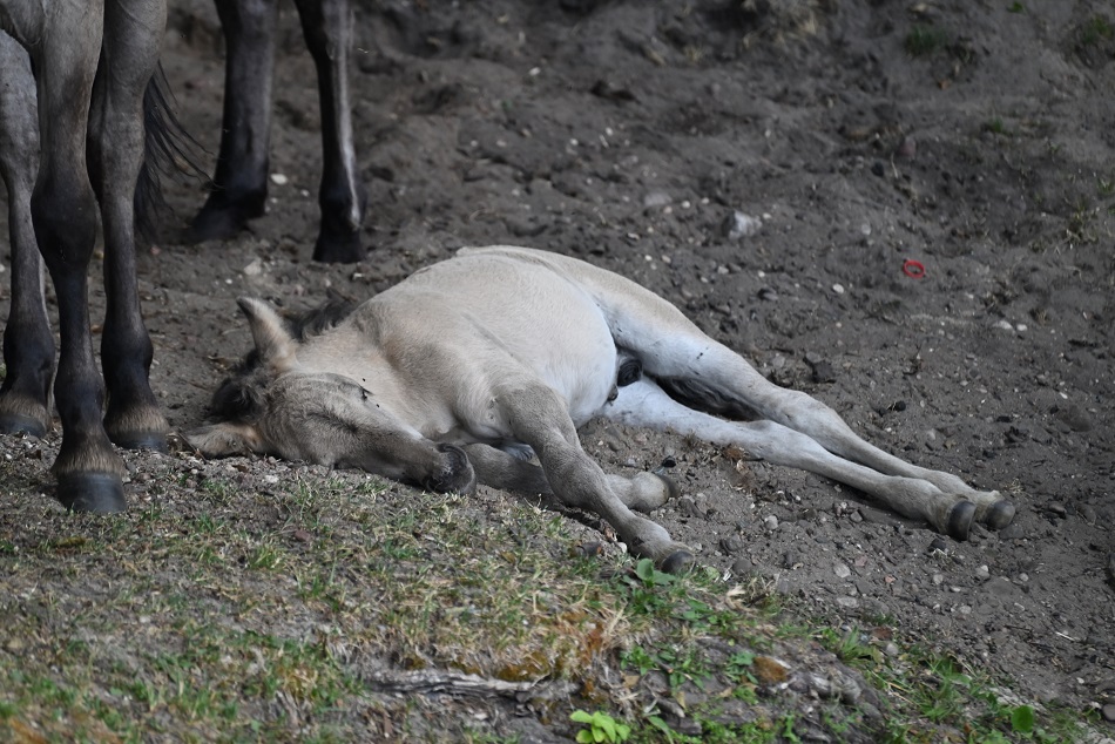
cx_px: 558
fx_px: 9294
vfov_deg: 4.6
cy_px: 372
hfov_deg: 6.9
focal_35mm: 300
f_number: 5.6
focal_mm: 300
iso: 720
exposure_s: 1/500
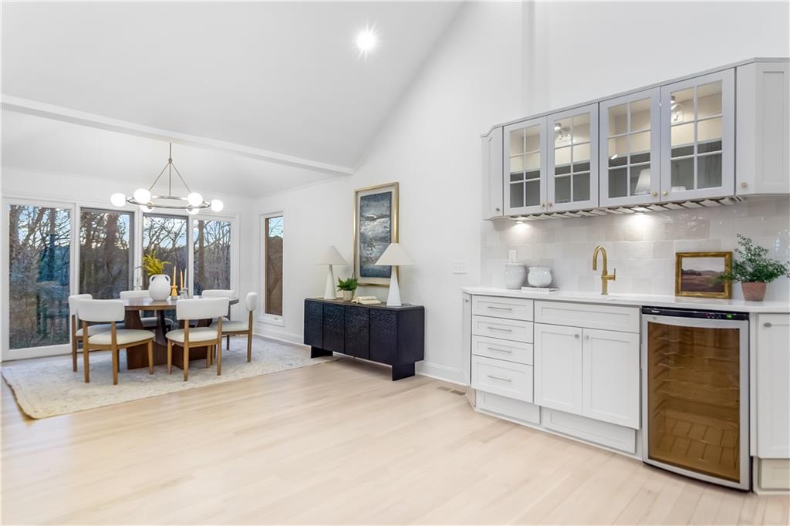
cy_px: 263
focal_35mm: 18
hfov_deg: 90.0
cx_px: 395
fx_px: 395
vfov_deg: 67.3
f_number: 3.5
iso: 400
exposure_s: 1/60
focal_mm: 12
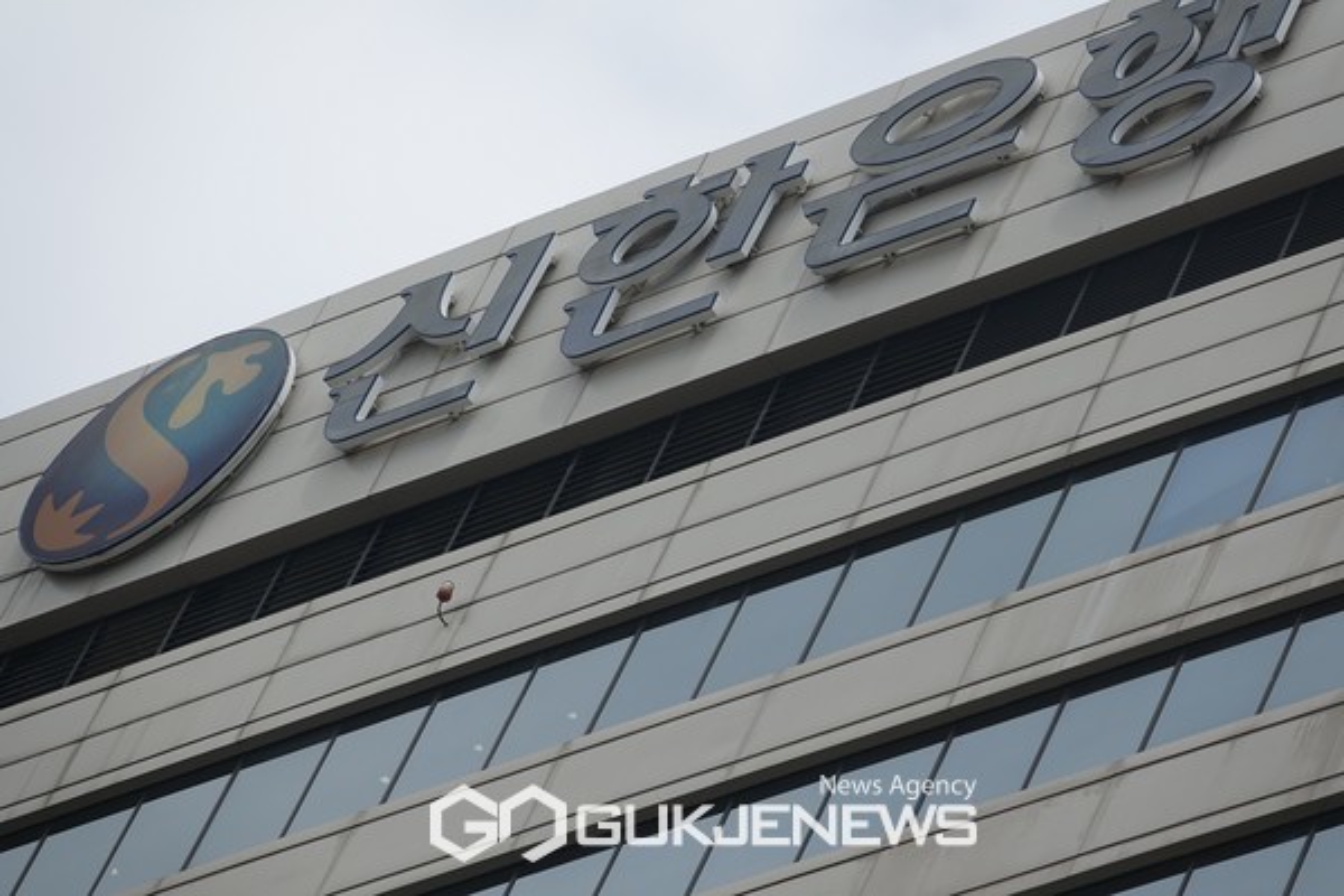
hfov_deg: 7.7
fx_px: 9930
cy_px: 448
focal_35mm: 266
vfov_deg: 5.2
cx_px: 672
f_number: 4.5
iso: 100
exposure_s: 1/1000
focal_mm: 97.49
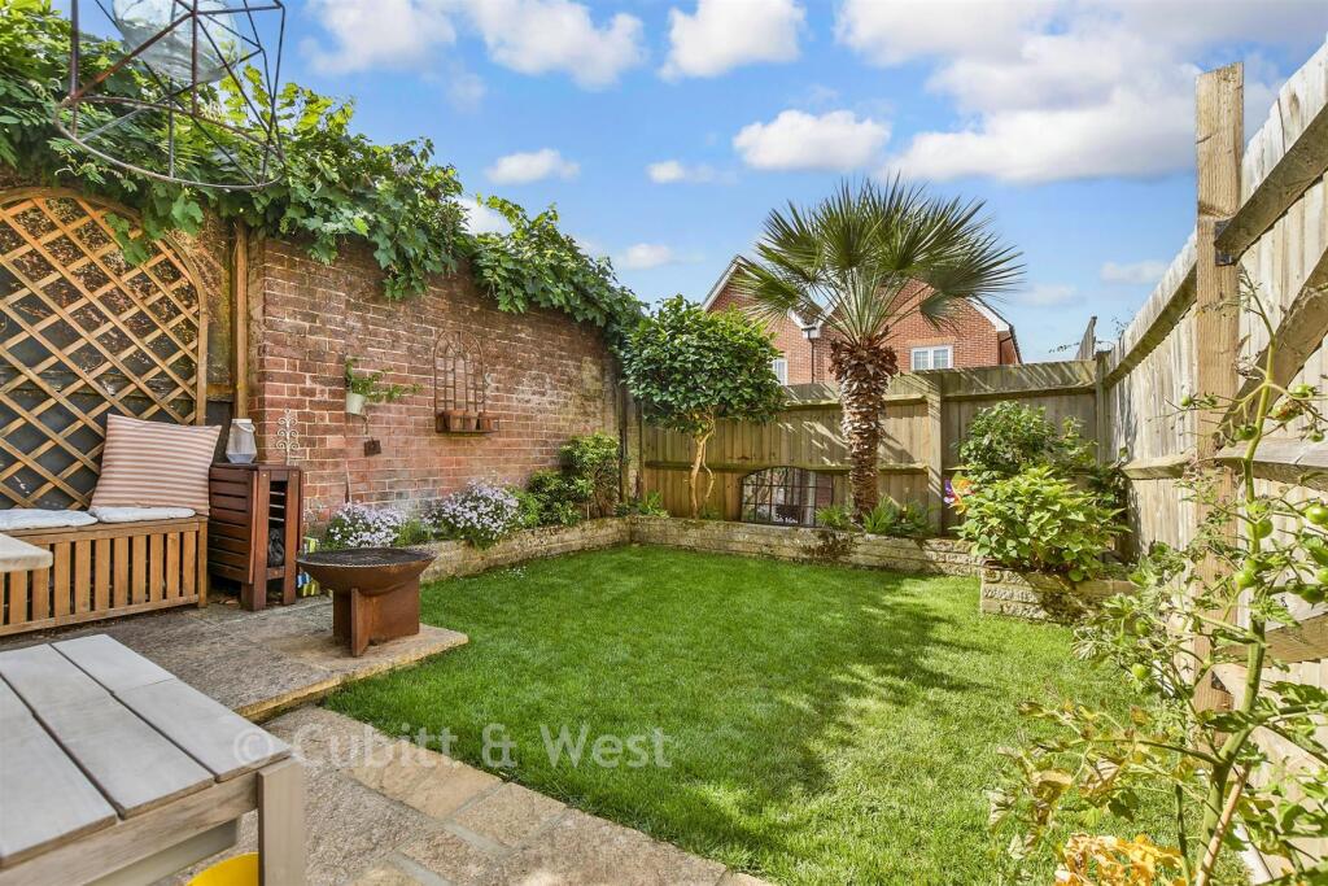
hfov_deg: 100.4
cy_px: 443
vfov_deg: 77.3
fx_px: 553
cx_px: 664
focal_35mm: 15
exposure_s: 1/60
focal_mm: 10
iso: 160
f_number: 8
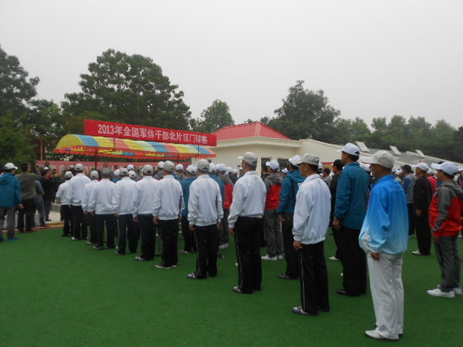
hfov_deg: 67.3
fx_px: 348
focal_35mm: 26
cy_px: 174
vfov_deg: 53.1
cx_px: 232
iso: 80
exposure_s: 1/500
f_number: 3.2
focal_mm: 4.6
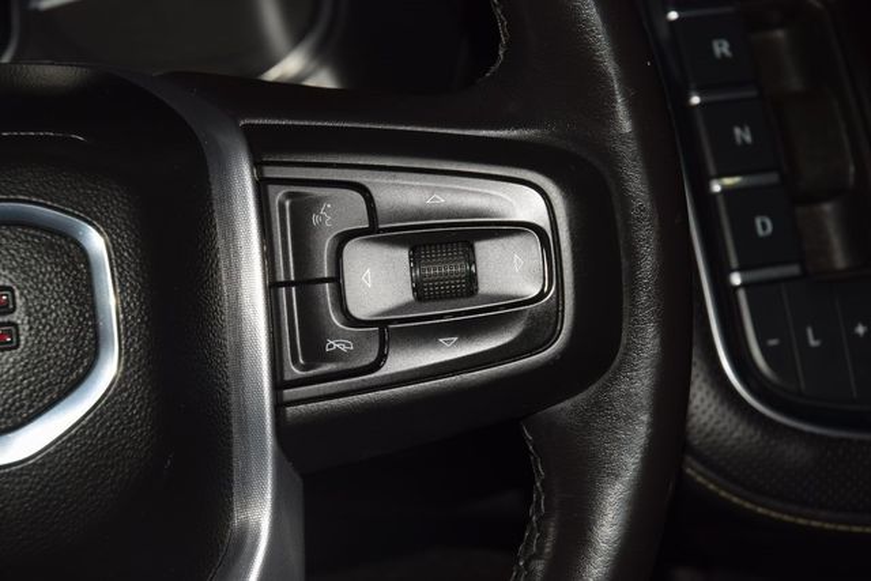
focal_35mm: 105
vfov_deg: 13.0
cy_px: 290
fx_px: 2541
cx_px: 436
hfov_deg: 19.5
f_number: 8
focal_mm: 70
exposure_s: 1/125
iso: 100
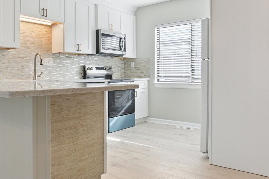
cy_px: 73
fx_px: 232
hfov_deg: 59.1
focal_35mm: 31
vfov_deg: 42.2
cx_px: 92
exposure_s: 1/125
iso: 400
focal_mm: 17
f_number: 11
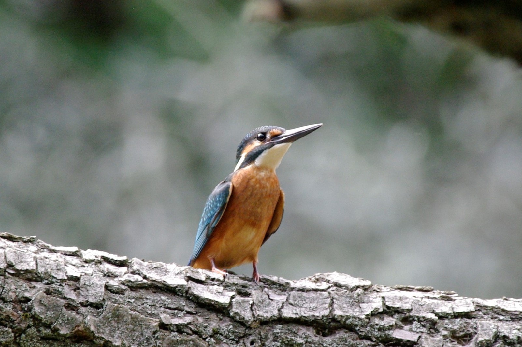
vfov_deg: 3.0
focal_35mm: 450
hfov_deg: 4.6
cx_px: 261
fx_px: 6519
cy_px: 174
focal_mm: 300
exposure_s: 1/180
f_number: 8
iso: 800
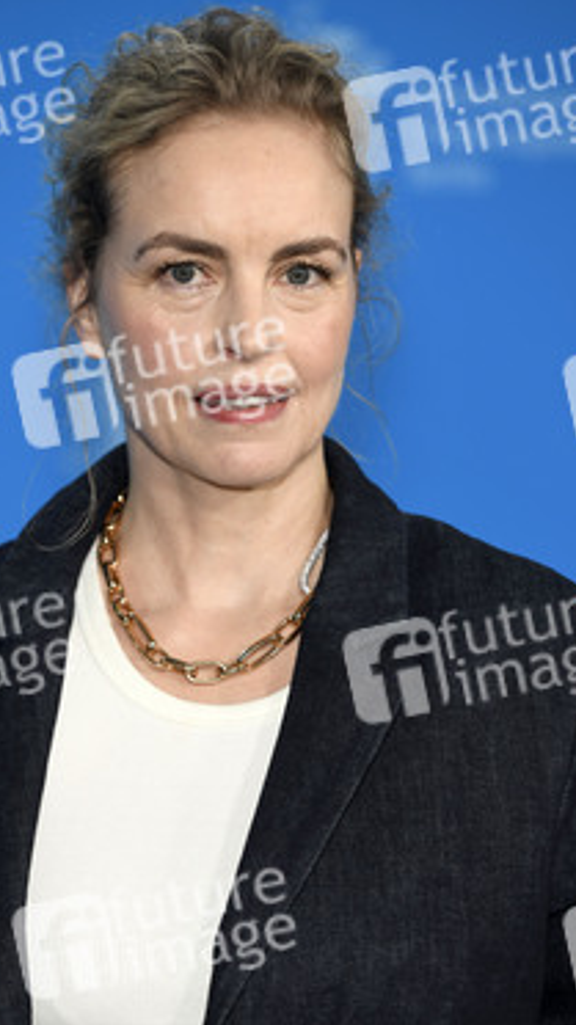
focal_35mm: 180
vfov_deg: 12.0
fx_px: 4892
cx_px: 234
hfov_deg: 6.7
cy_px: 521
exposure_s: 1/400
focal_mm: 160
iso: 640
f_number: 4
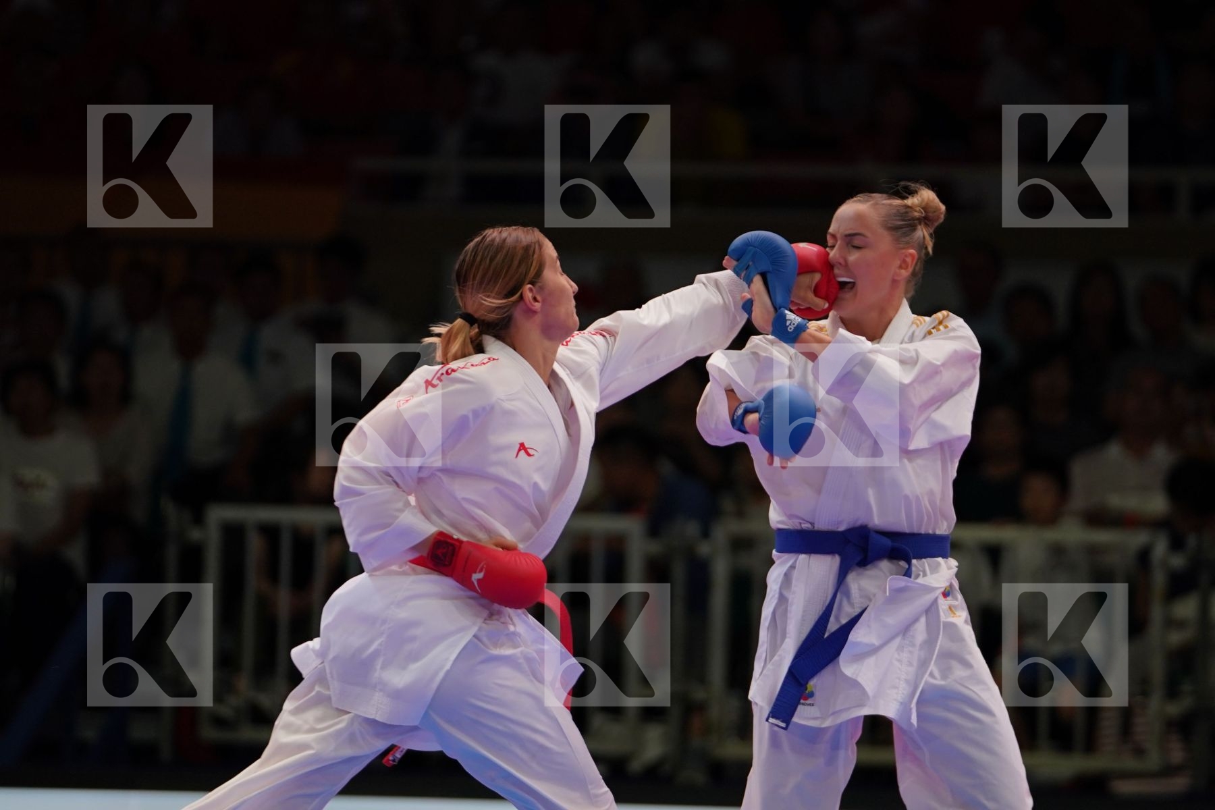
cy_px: 405
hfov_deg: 7.5
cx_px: 608
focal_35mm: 273
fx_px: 9213
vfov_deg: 5.0
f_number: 2.8
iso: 640
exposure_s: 1/1000
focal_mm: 182
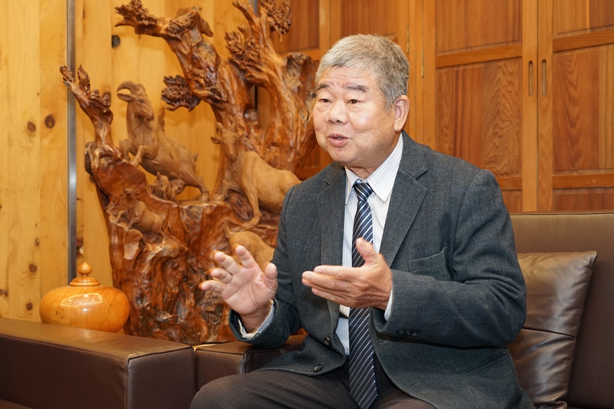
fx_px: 989
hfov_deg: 34.5
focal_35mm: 58
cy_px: 204
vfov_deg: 23.4
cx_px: 307
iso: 1600
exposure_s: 1/60
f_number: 5
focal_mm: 58
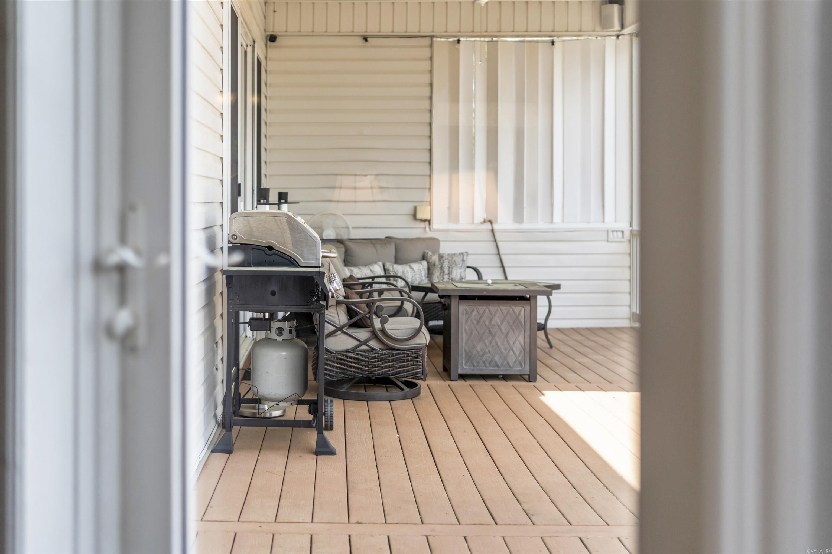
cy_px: 277
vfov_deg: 27.0
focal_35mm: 50
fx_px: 1155
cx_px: 416
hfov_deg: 39.6
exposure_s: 1/2500
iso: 400
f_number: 2.2
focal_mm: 50
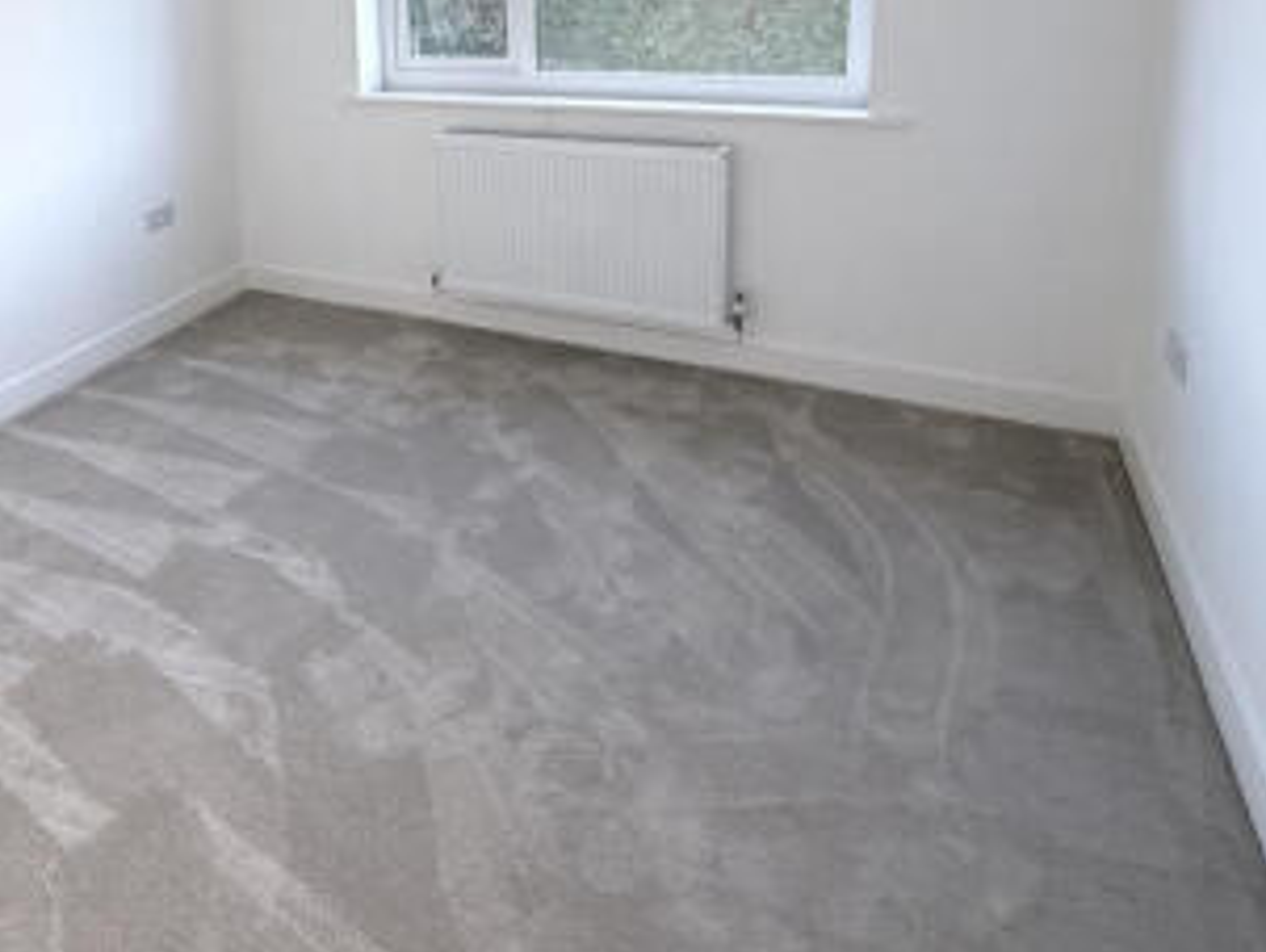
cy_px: 103
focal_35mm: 27
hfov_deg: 62.2
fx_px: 988
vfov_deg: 46.6
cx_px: 346
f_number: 2.2
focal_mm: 2.22
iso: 160
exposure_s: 1/121
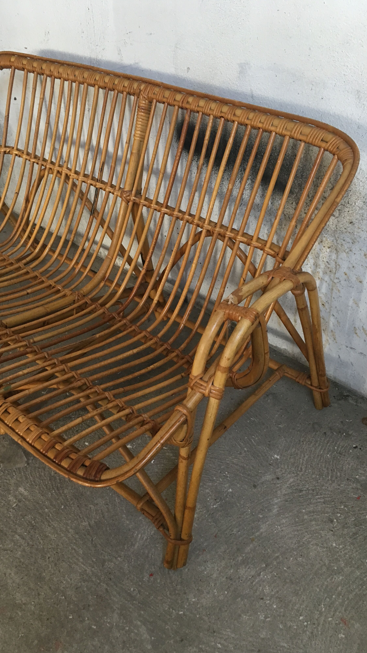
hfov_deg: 36.7
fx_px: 554
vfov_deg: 61.0
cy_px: 329
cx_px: 173
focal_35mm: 32
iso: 125
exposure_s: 1/33
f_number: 2.2
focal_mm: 4.15
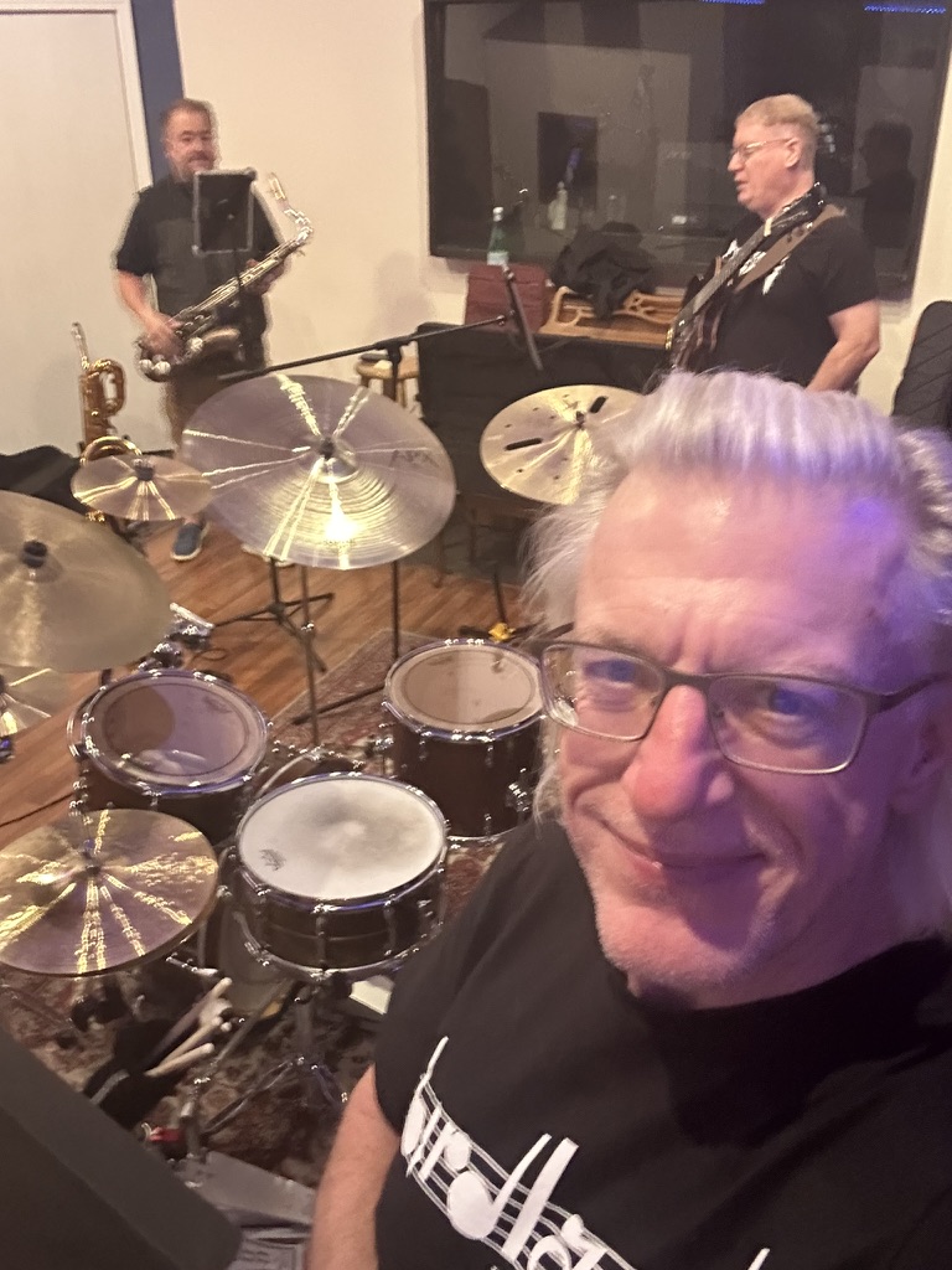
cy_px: 635
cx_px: 476
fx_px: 1100
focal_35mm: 30
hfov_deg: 46.8
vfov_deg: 60.0
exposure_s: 1/17
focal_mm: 2.69
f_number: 1.9
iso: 640
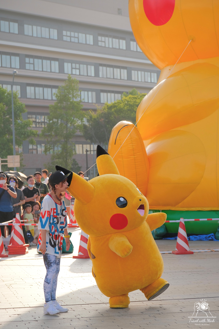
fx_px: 958
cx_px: 110
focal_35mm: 105
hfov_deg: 13.0
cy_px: 164
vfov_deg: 19.5
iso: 800
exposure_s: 1/950
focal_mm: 70
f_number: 5.6
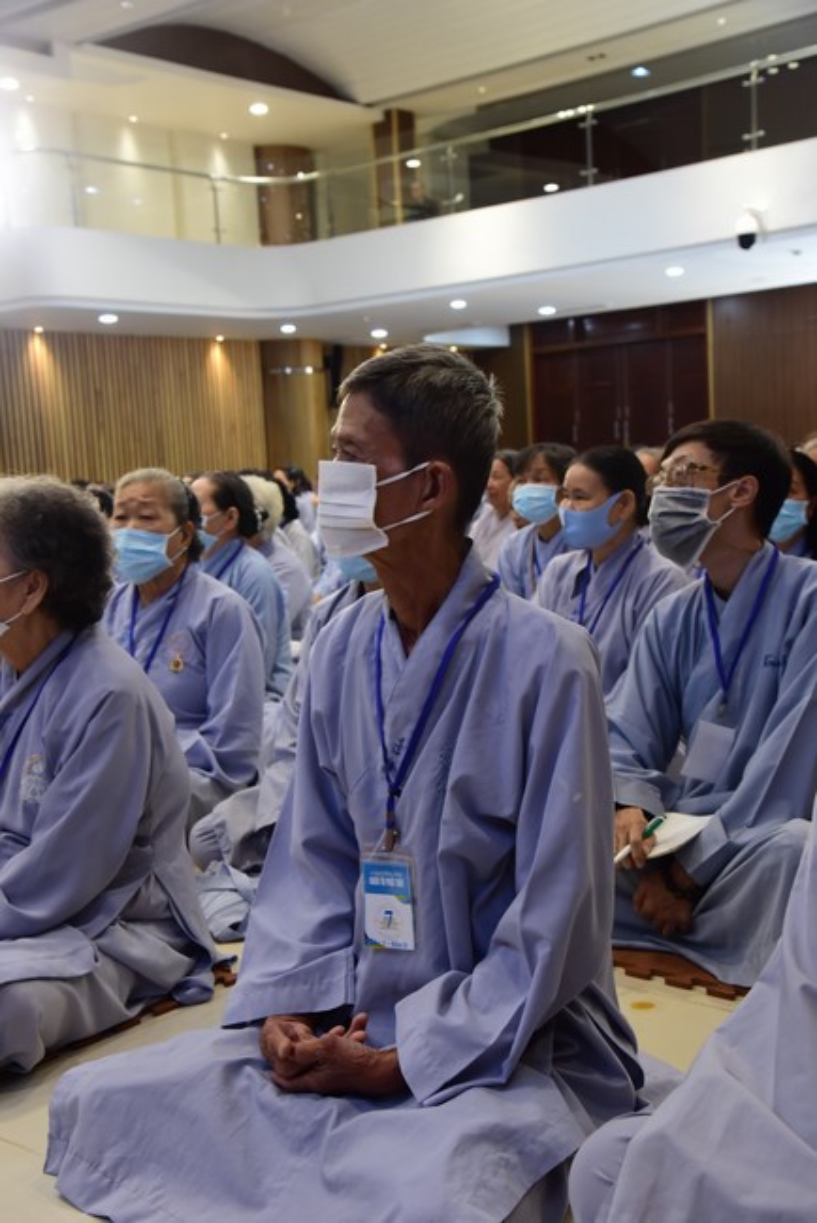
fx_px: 1564
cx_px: 408
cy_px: 612
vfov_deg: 42.7
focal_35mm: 46
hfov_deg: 29.3
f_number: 8
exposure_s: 1/25
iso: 1600
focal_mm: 46
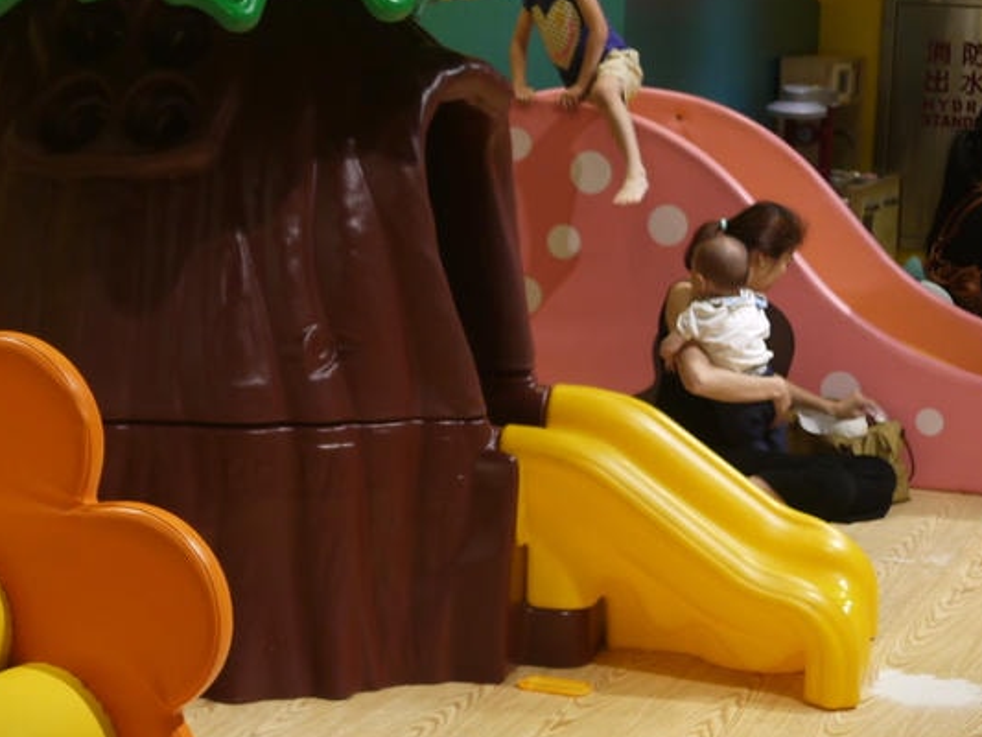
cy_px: 286
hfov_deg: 21.6
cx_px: 228
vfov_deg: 16.4
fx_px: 2554
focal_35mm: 90
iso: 160
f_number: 1.7
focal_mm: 20
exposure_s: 1/60
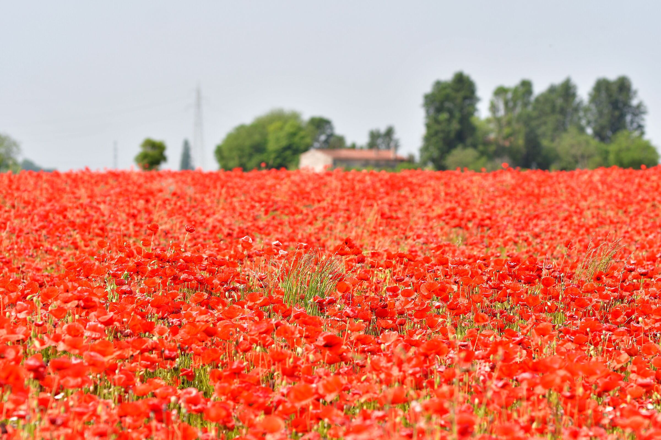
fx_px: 2332
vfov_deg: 10.8
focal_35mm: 127
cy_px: 220
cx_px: 330
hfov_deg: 16.1
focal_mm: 85
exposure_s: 1/1000
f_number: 3.2
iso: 100
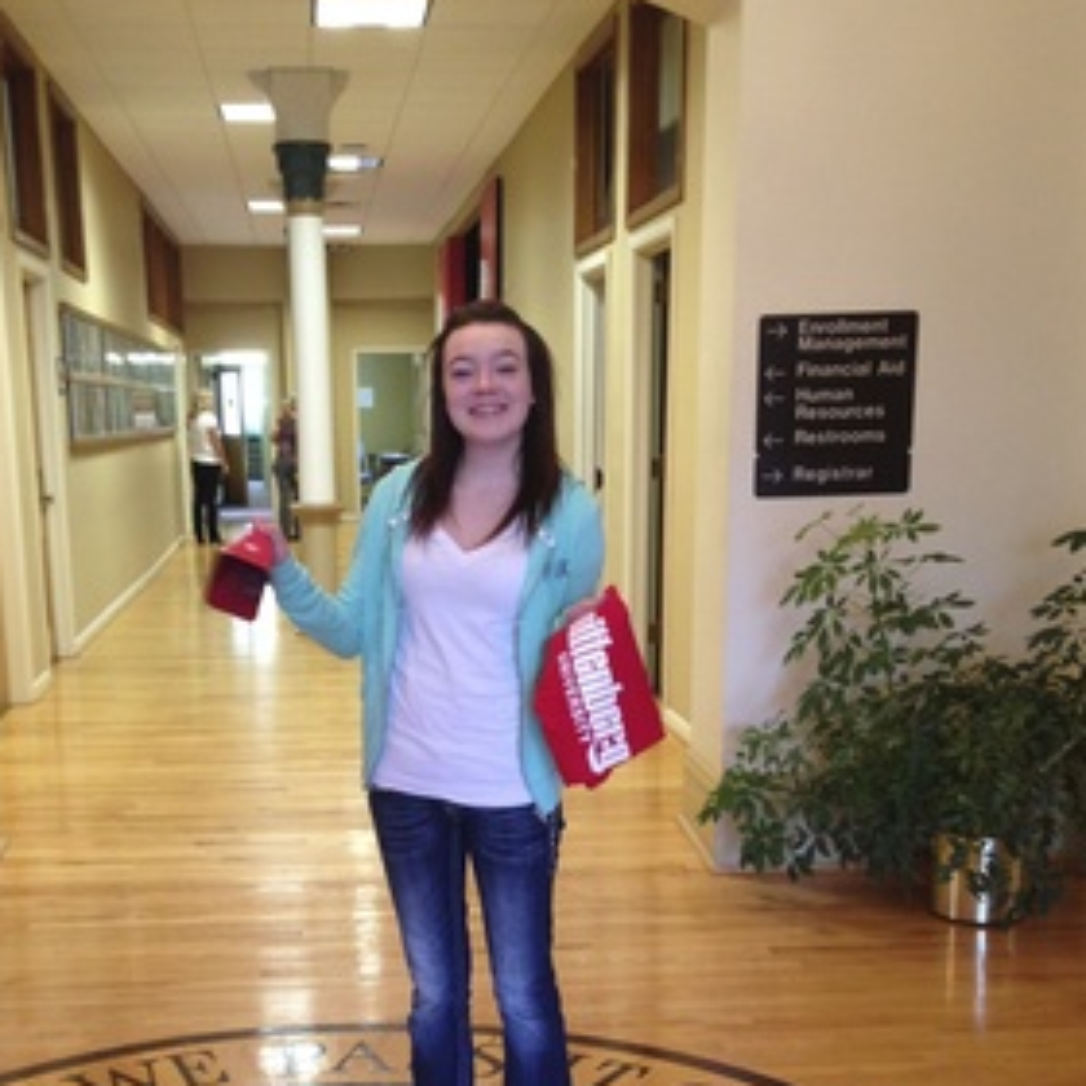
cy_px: 826
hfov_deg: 33.9
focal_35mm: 50
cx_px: 442
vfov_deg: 33.3
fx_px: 1775
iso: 125
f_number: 2.4
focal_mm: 4.12
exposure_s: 1/20
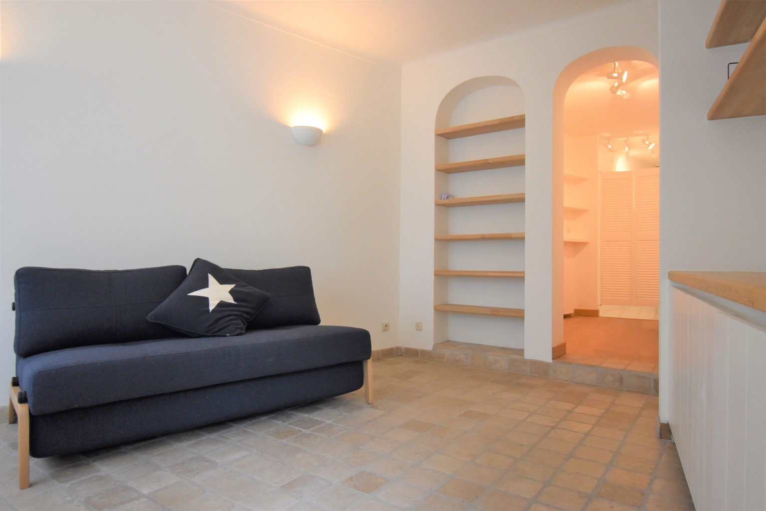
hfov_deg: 81.2
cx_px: 383
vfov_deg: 59.5
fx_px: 447
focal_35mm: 21
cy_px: 256
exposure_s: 1/125
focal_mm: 14
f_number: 5
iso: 2000
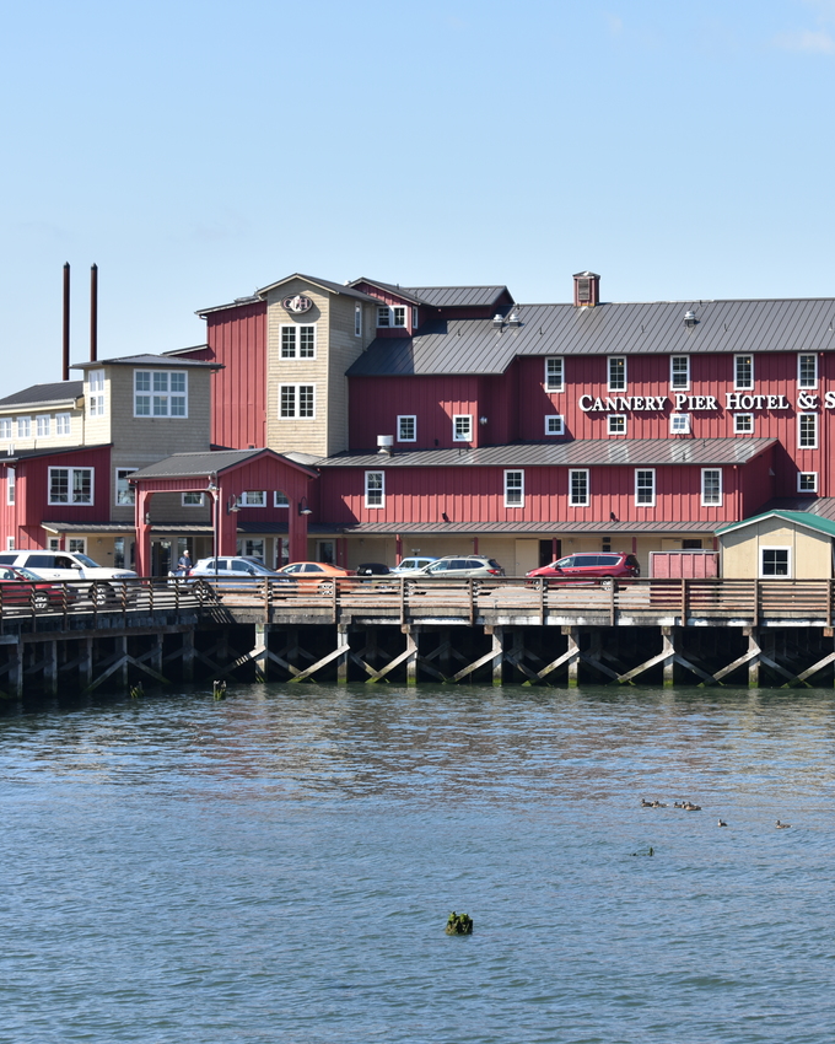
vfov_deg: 19.4
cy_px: 523
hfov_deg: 15.5
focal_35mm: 99
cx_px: 627
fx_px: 3058
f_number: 8
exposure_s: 1/250
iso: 100
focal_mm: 70
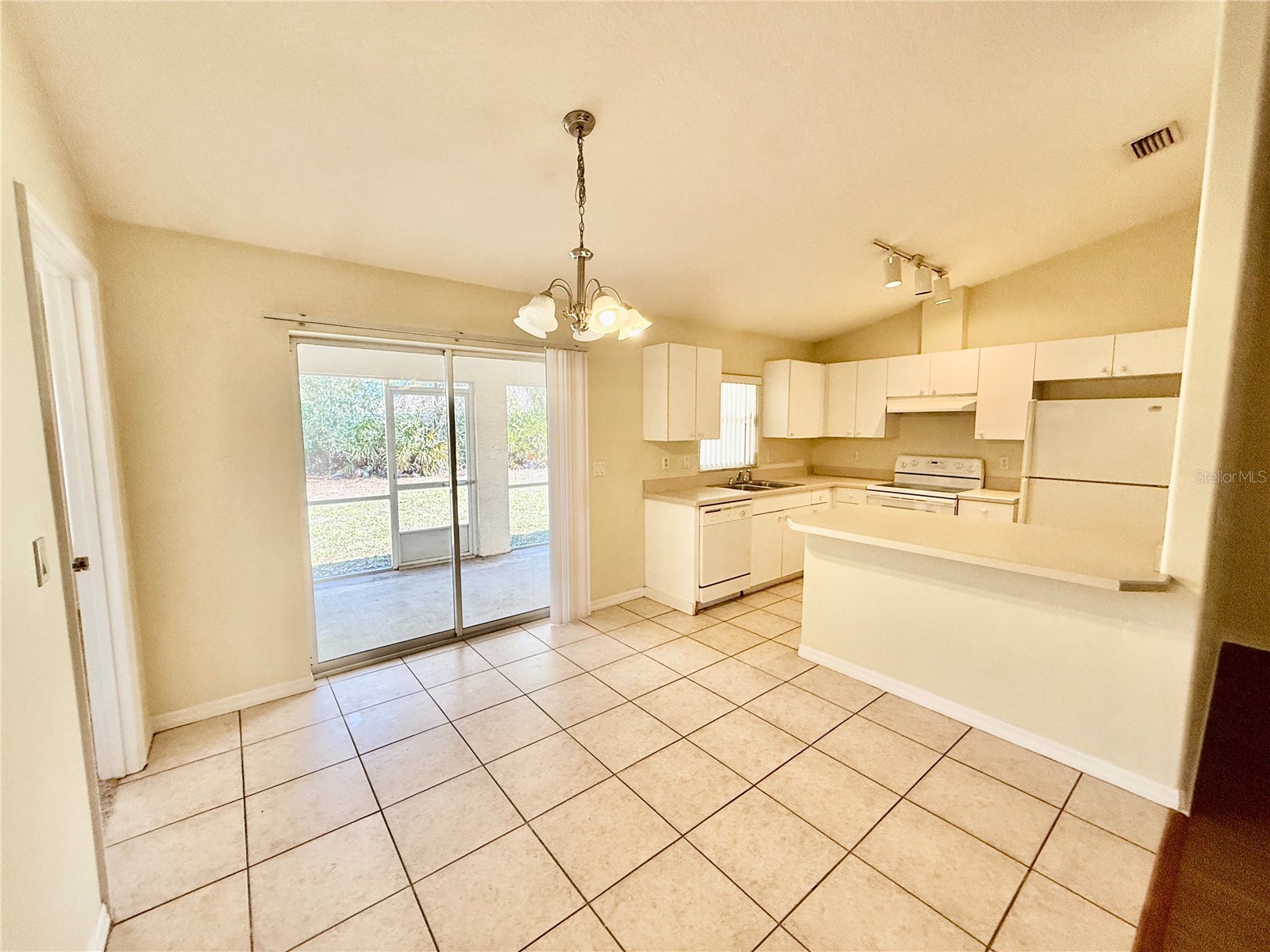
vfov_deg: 85.7
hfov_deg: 102.1
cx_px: 635
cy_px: 476
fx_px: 514
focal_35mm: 14
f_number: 2.2
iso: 200
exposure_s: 1/120
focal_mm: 2.22
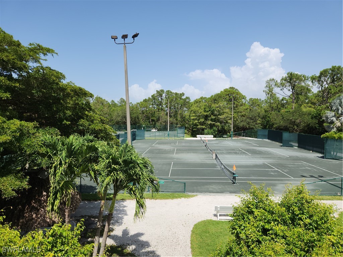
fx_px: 228
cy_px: 128
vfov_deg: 58.9
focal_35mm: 23
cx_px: 172
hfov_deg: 73.9
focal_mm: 5.4
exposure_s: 1/1839
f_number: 1.8
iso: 20
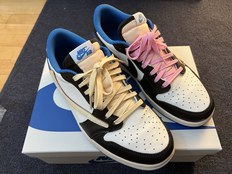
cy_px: 87
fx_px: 174
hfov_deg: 67.3
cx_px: 116
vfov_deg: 53.1
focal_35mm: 26
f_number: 1.5
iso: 200
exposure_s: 1/60
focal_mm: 5.7
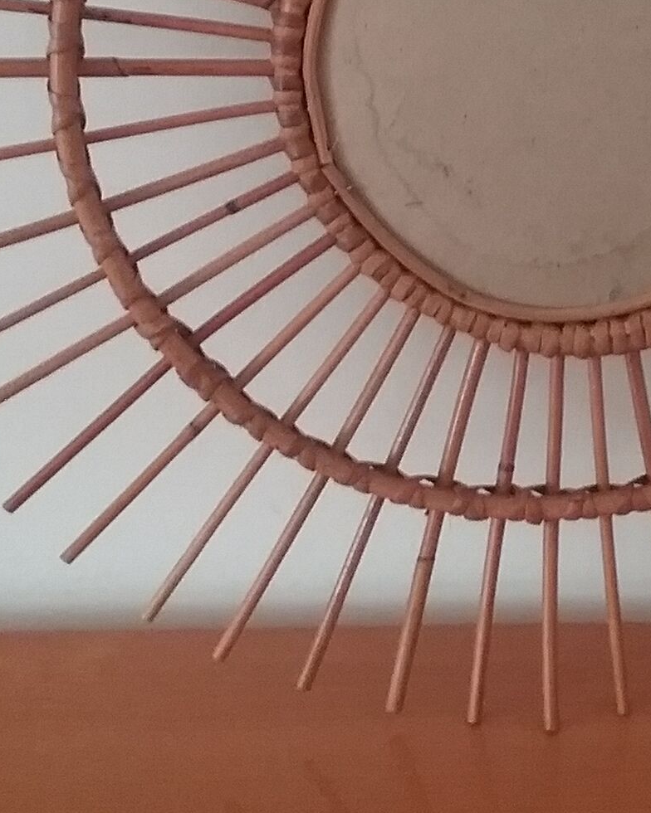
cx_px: 534
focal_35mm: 80
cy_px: 98
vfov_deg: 23.3
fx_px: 1927
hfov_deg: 19.0
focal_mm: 3.3
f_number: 2.2
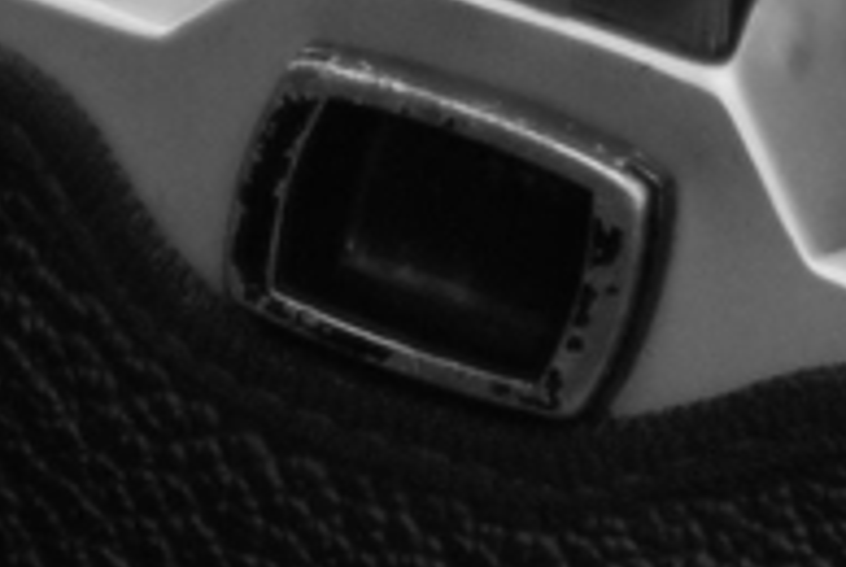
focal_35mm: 1239
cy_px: 244
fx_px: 29160
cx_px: 445
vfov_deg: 1.1
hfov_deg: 1.7
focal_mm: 200
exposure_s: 1/640
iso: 400
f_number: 2.8
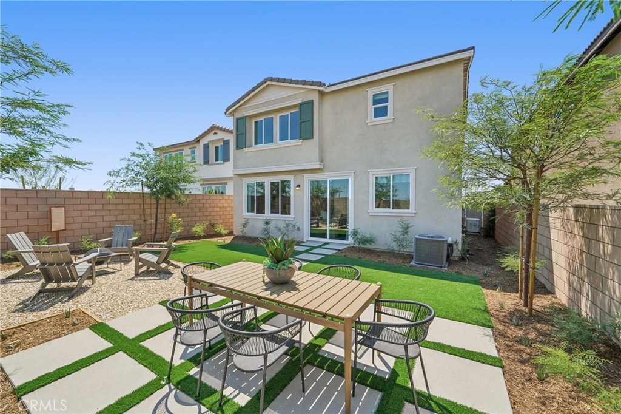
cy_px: 207
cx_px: 310
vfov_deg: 85.4
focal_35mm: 13
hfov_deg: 108.3
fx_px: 224
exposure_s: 1/200
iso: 100
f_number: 8
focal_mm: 13
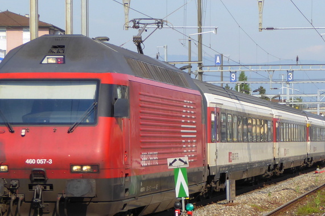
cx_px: 205
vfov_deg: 6.9
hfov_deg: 10.3
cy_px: 131
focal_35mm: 199
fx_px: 1795
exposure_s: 1/320
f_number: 4.8
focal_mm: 15
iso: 80
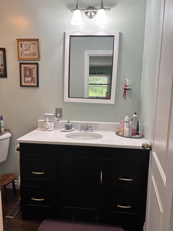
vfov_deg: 67.3
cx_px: 86
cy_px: 116
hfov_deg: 53.1
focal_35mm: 26
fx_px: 173
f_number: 1.6
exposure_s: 1/60
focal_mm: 5.96
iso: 100
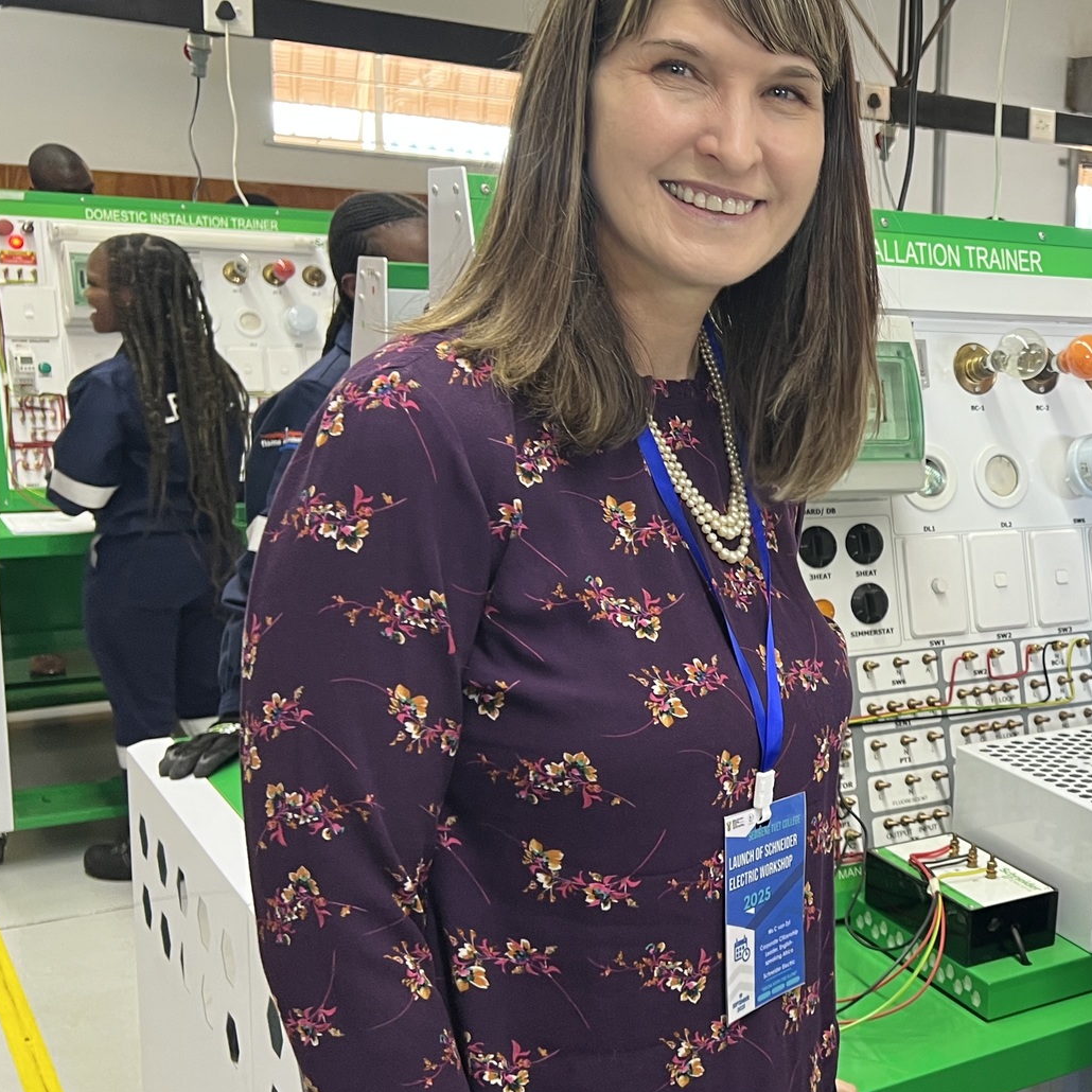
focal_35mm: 45
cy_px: 581
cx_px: 1061
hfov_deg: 34.6
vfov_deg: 37.5
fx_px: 1606
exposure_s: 1/50
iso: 100
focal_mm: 5.7
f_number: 1.5
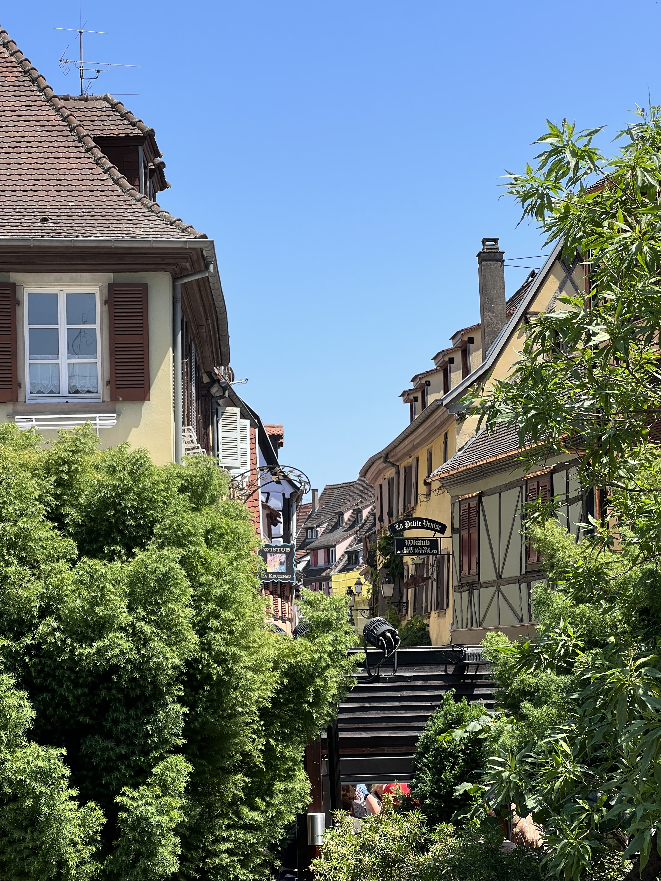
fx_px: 1960
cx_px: 330
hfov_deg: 19.1
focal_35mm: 77
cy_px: 440
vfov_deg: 25.3
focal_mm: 9
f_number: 2.8
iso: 32
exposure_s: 1/300
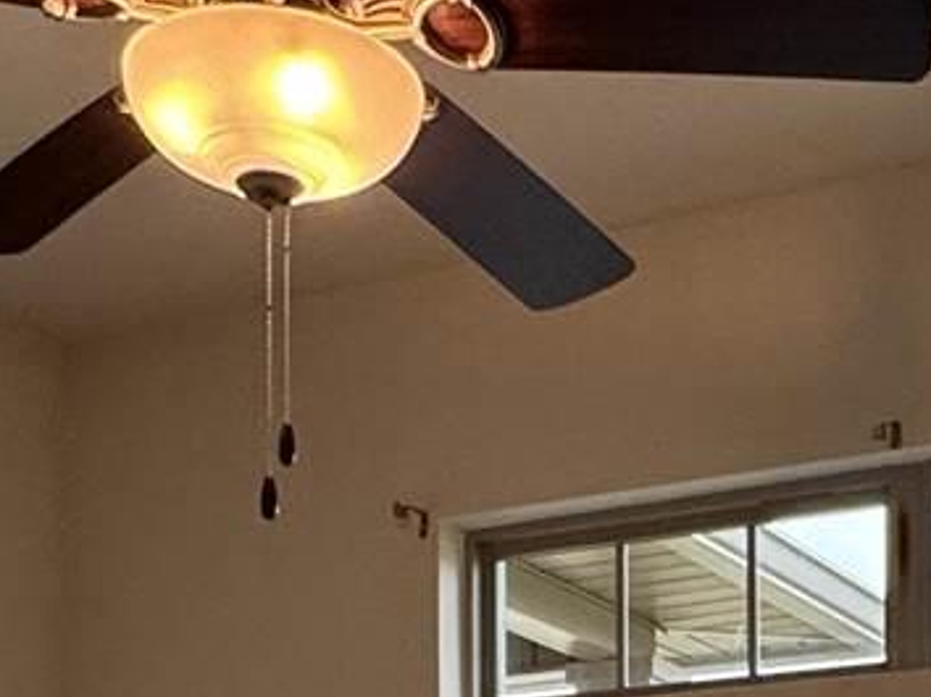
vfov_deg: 16.4
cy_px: 1081
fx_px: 2177
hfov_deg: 24.0
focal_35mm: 81
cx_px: 608
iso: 160
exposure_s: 1/120
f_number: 2.2
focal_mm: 2.22
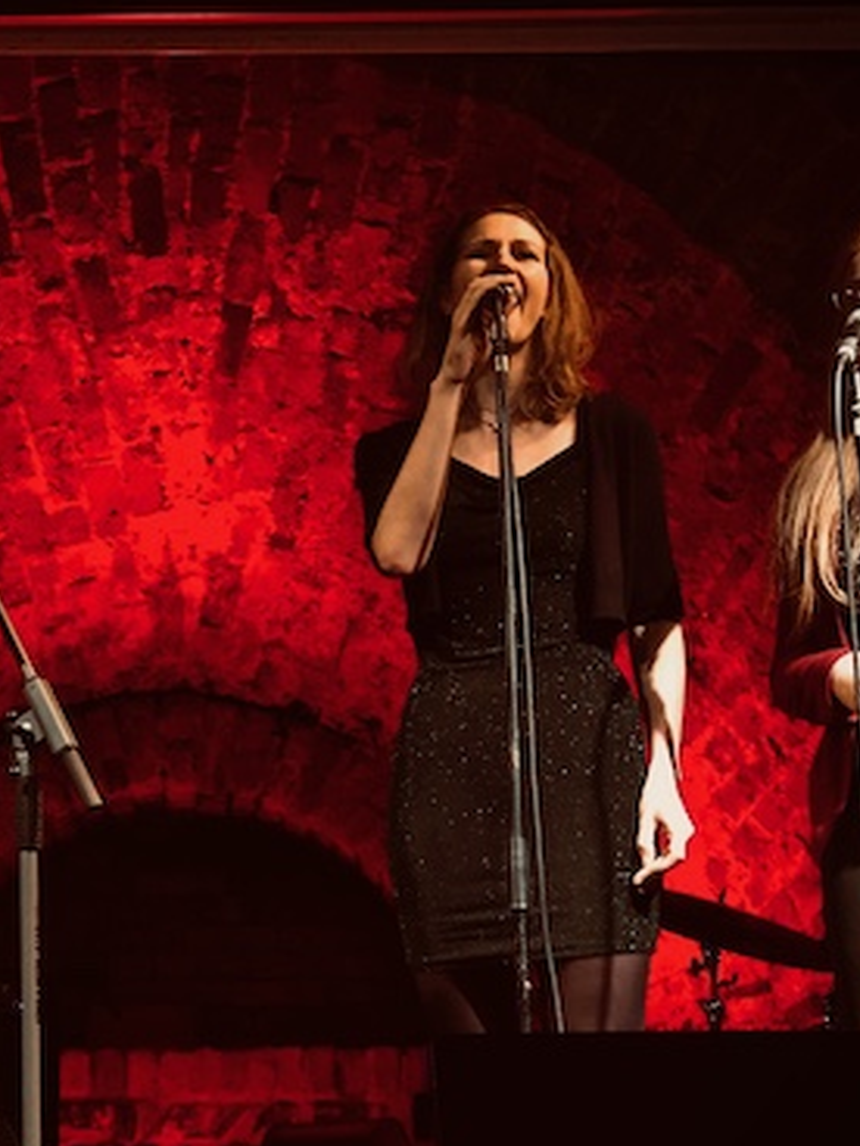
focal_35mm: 92
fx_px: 3048
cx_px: 187
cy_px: 645
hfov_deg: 16.0
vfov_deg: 21.3
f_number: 2.4
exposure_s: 1/20
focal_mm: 6
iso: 160
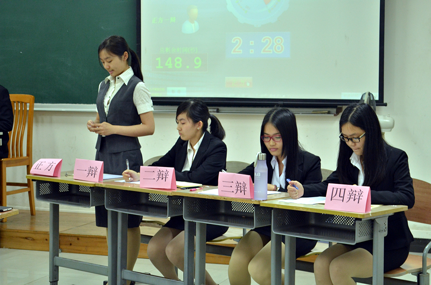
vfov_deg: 17.4
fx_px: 931
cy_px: 142
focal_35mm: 78
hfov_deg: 26.1
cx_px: 216
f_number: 5.6
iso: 1000
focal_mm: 52
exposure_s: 1/40
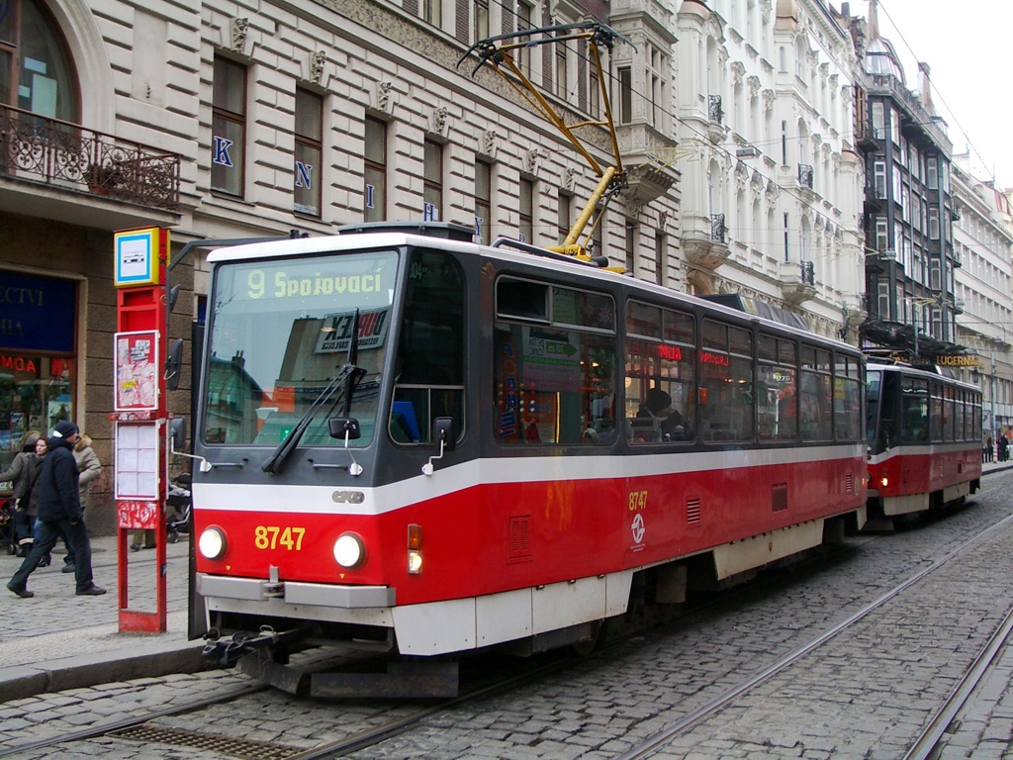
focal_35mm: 41
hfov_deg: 45.8
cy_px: 380
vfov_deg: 35.1
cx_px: 506
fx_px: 1200
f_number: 2.8
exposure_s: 1/80
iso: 100
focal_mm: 6.8
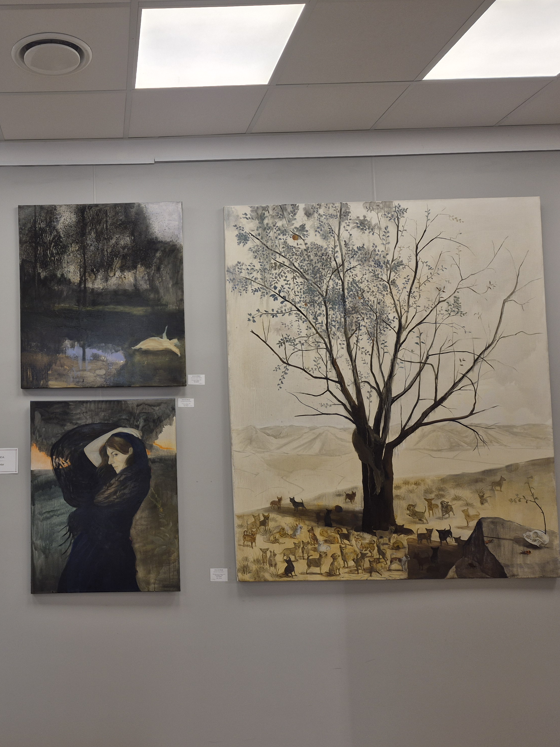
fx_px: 669
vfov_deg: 58.4
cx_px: 107
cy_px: 371
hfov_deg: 43.2
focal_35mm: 31
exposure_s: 1/100
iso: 32
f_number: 1.8
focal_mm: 5.4
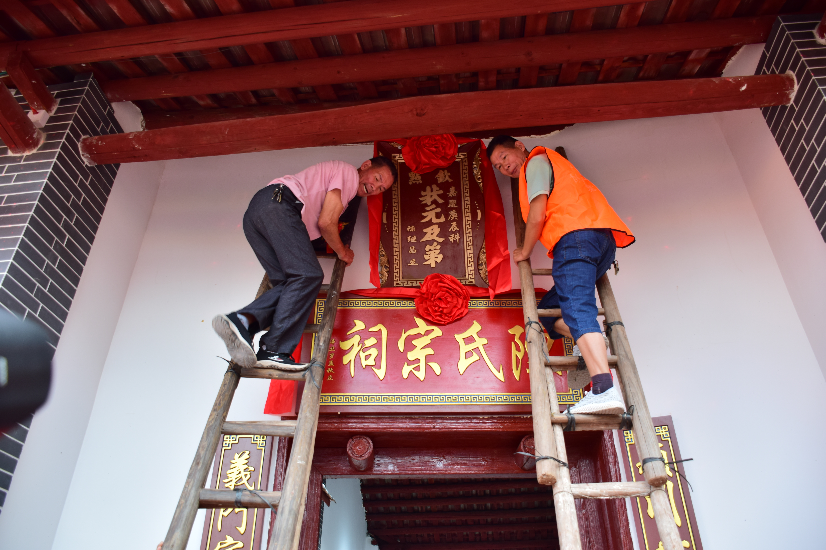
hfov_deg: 67.4
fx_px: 619
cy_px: 275
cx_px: 413
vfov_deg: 47.9
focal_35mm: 27
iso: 100
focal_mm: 18
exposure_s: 1/100
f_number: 4
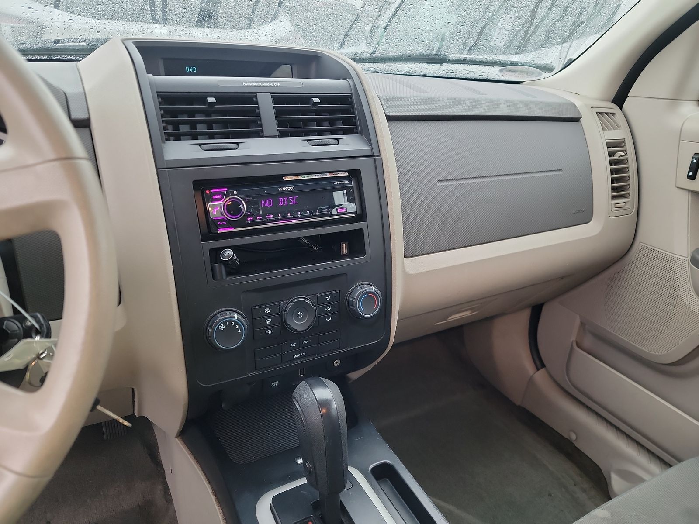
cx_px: 350
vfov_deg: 56.8
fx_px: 485
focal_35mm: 24
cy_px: 262
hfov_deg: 71.6
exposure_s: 1/59
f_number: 1.8
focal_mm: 6.7
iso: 409
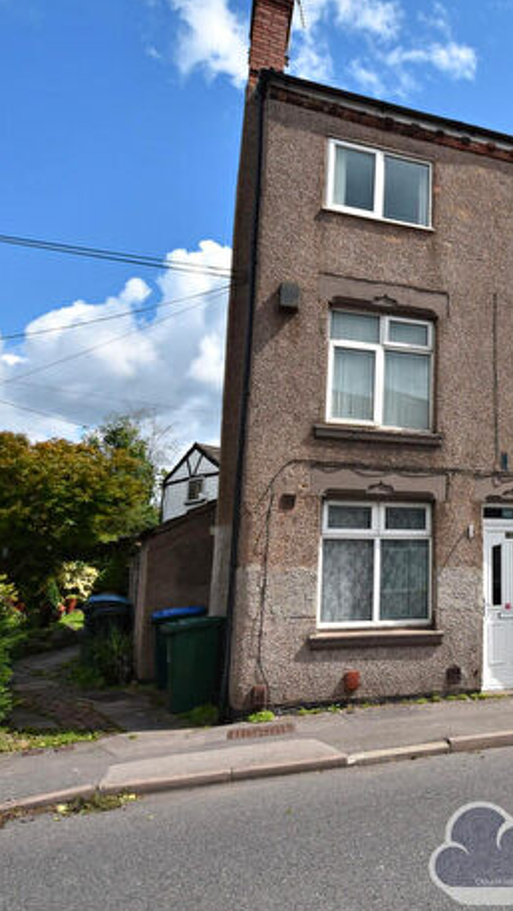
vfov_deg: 76.3
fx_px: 580
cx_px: 503
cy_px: 458
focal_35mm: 24
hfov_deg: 41.9
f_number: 8
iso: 180
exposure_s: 1/500
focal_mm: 10
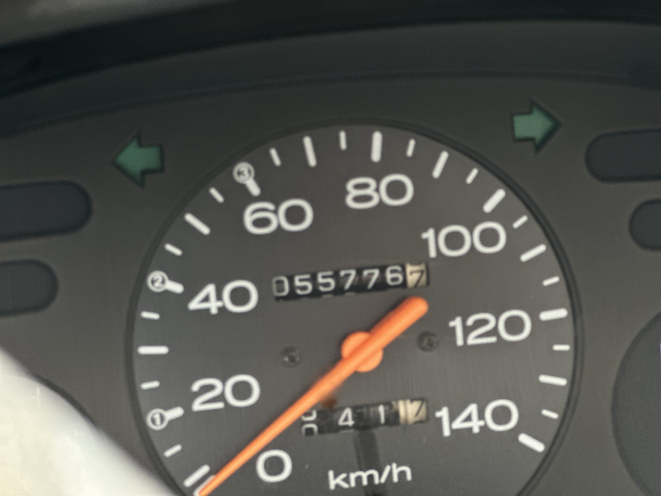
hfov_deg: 25.3
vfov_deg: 19.1
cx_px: 330
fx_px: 1470
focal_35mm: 77
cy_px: 248
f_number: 2.8
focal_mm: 9
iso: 250
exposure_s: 1/63
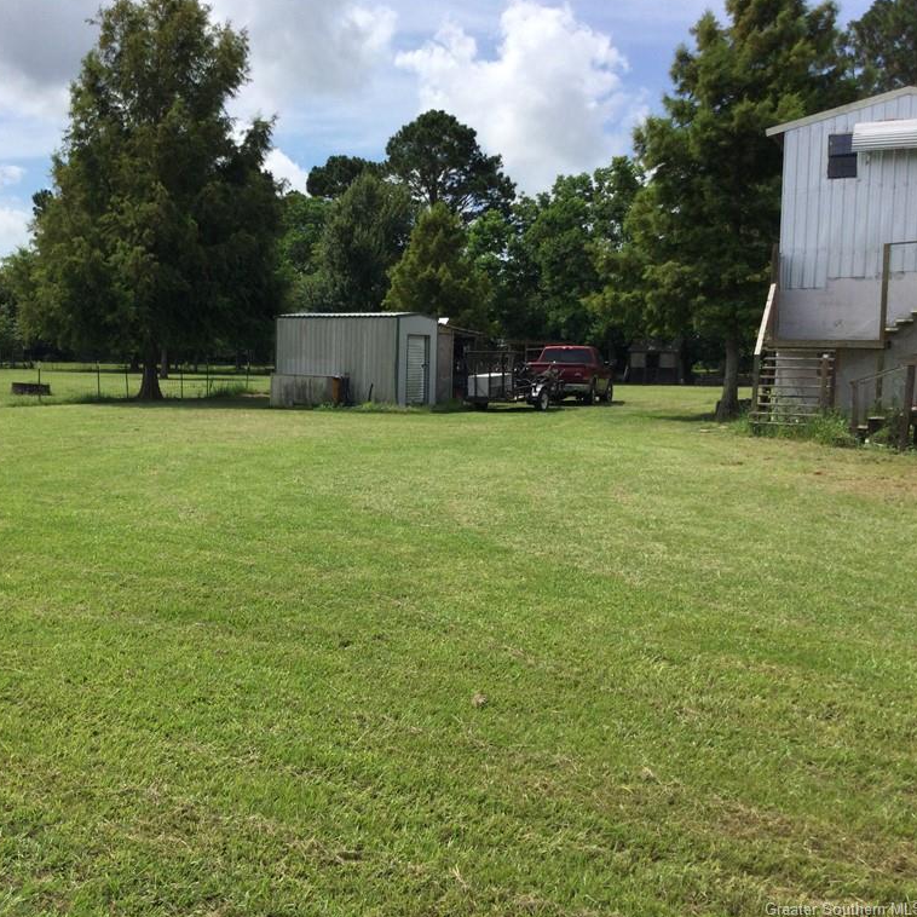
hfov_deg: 44.3
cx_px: 313
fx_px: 1109
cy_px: 456
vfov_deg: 44.9
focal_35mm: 37
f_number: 2.4
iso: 25
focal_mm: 3.3
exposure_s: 1/1894
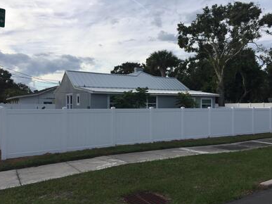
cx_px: 134
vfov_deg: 46.8
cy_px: 103
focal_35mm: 30
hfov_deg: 60.0
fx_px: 236
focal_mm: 4.15
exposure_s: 1/1883
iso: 32
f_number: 2.2
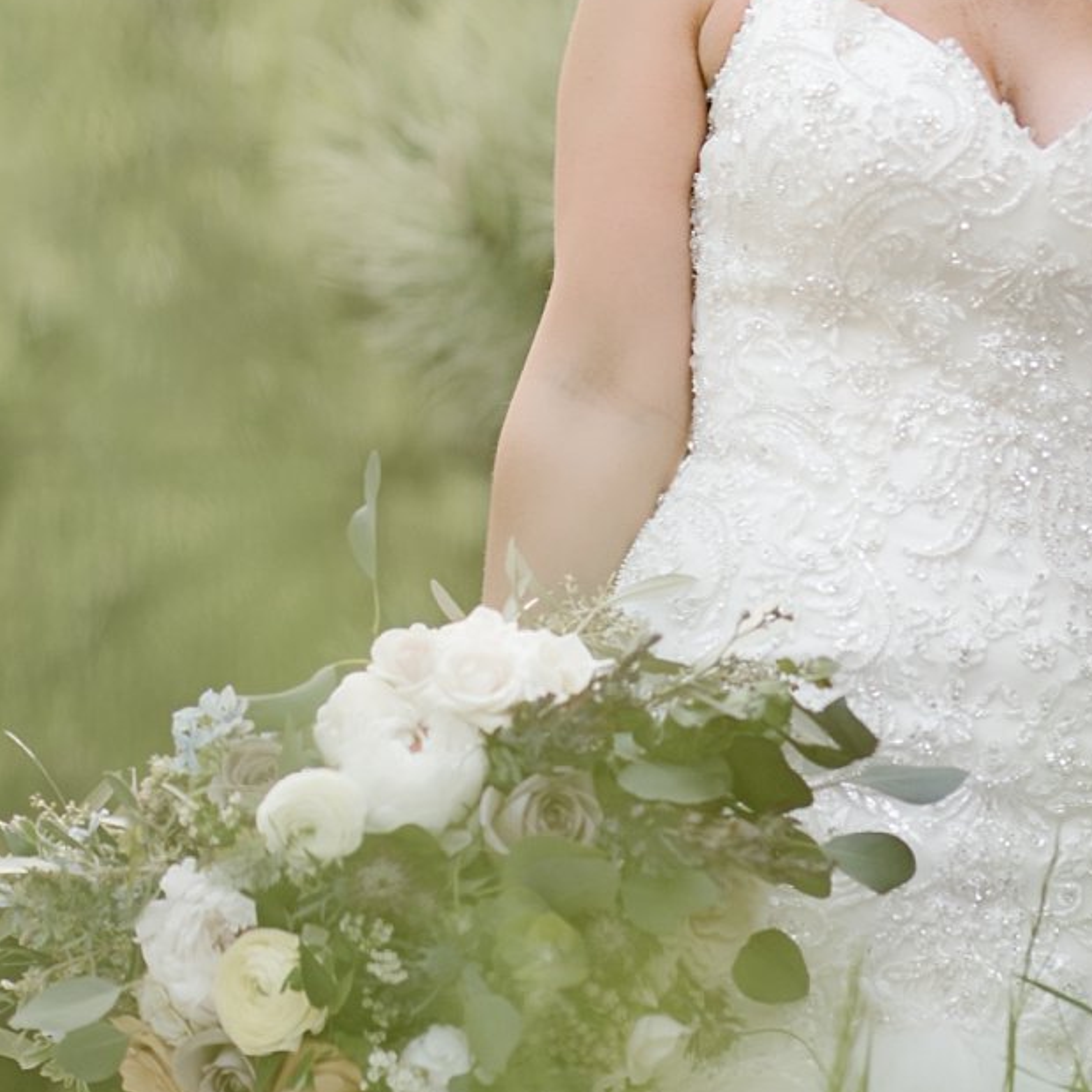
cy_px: -4
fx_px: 8530
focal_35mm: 239
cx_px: 946
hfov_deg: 7.3
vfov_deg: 7.3
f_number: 2.2
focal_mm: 85
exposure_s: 1/250
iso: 100
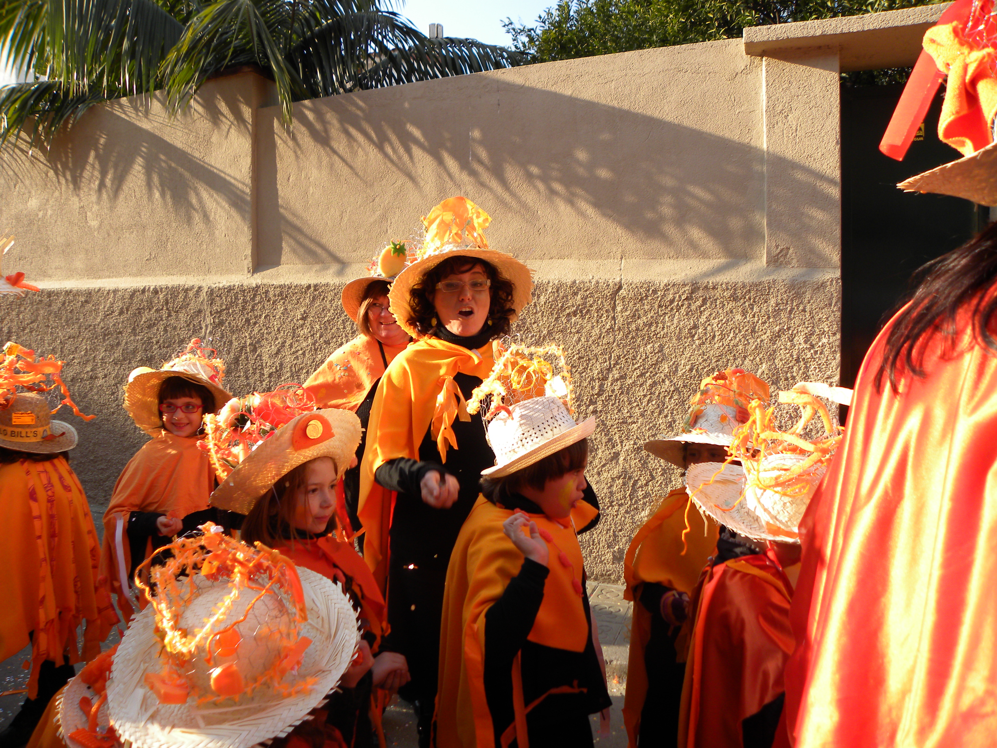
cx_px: 498
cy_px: 374
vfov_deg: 53.1
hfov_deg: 67.3
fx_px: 749
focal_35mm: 26
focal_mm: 4.6
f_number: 2.8
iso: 64
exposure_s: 1/377
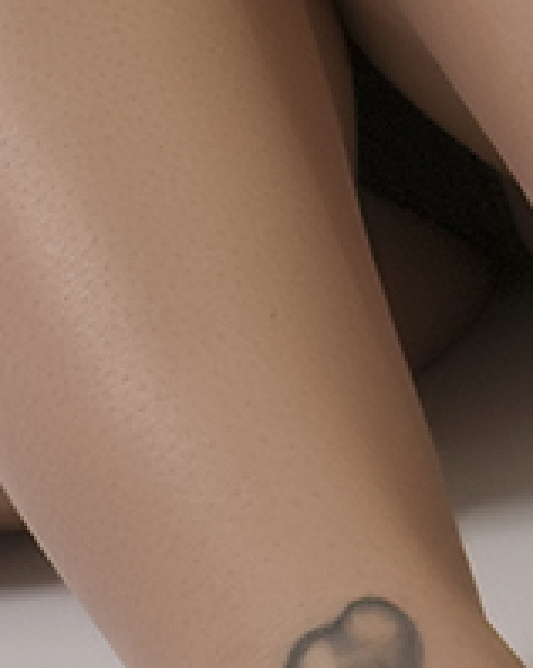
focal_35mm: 546
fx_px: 10783
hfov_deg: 2.8
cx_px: 150
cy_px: -833
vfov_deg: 3.5
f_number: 20
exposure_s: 1/60
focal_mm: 48
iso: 200
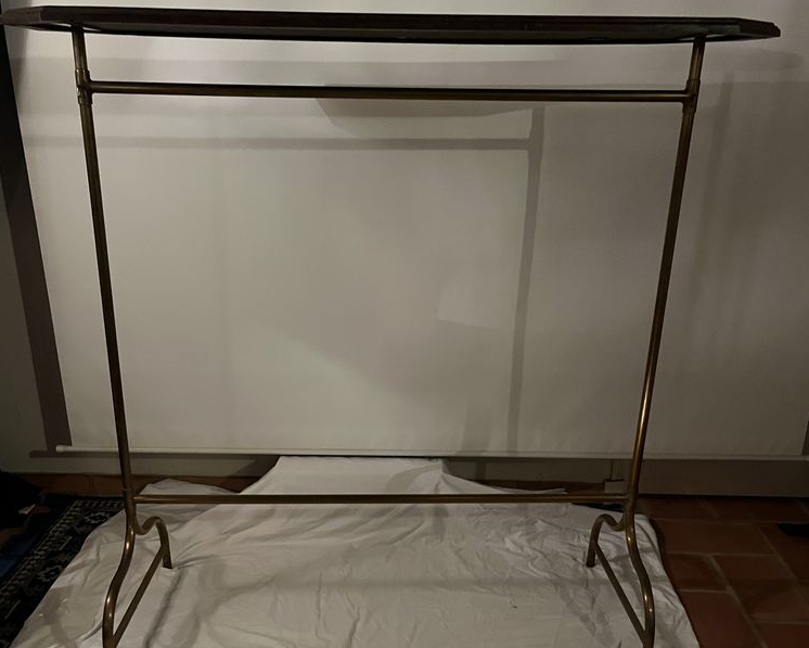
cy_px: 417
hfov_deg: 52.8
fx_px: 814
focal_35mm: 34
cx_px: 403
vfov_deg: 42.9
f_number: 1.6
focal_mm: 5.1
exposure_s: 1/25
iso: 640
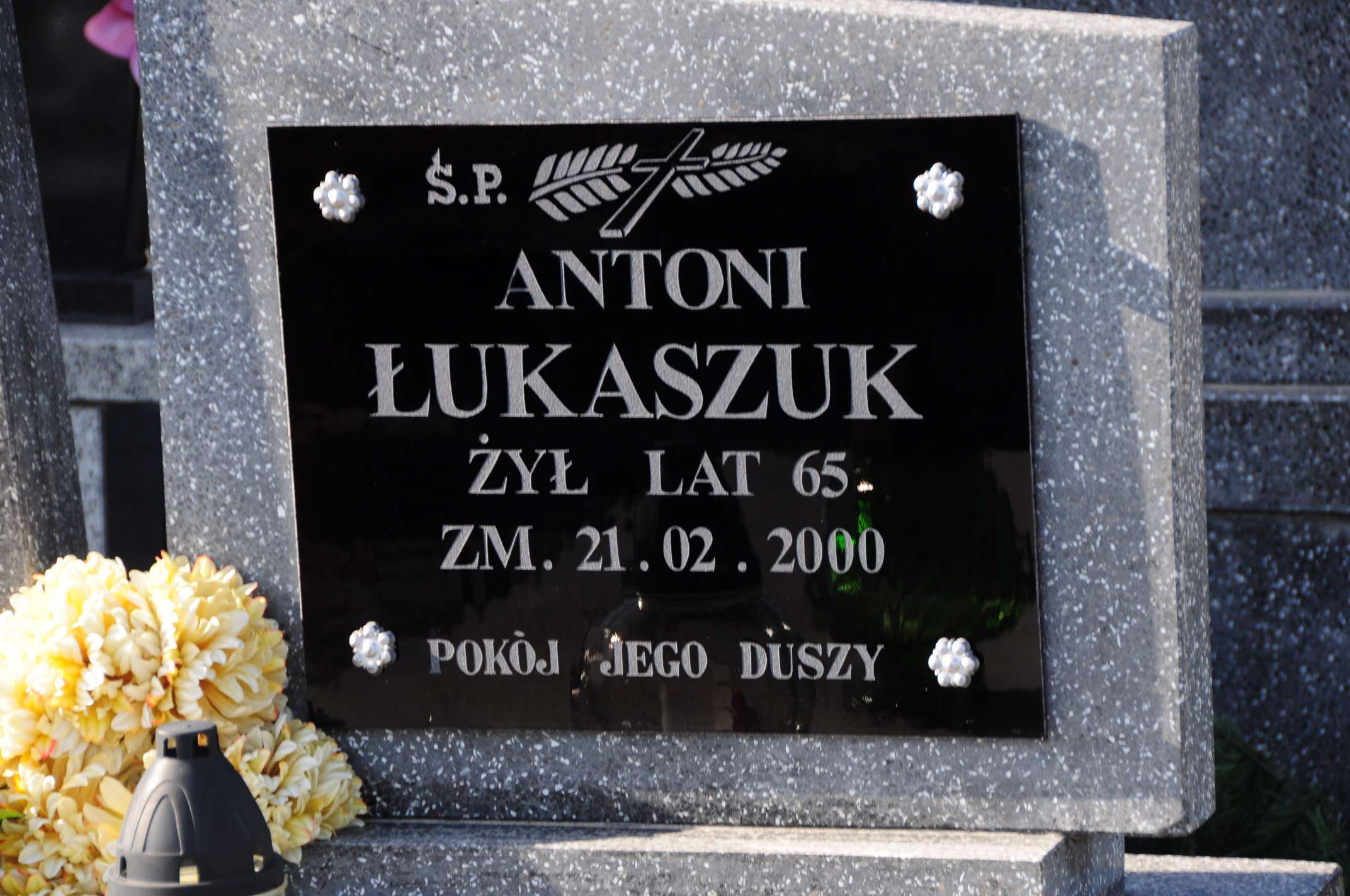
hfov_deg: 11.4
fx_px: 6742
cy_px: 448
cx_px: 675
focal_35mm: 180
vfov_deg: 7.6
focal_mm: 120
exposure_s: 1/200
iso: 200
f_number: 7.1
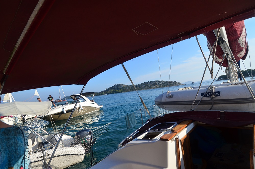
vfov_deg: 67.1
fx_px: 127
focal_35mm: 18
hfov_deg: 90.1
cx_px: 128
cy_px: 84
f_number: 5.6
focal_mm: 12
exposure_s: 1/2000
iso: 400
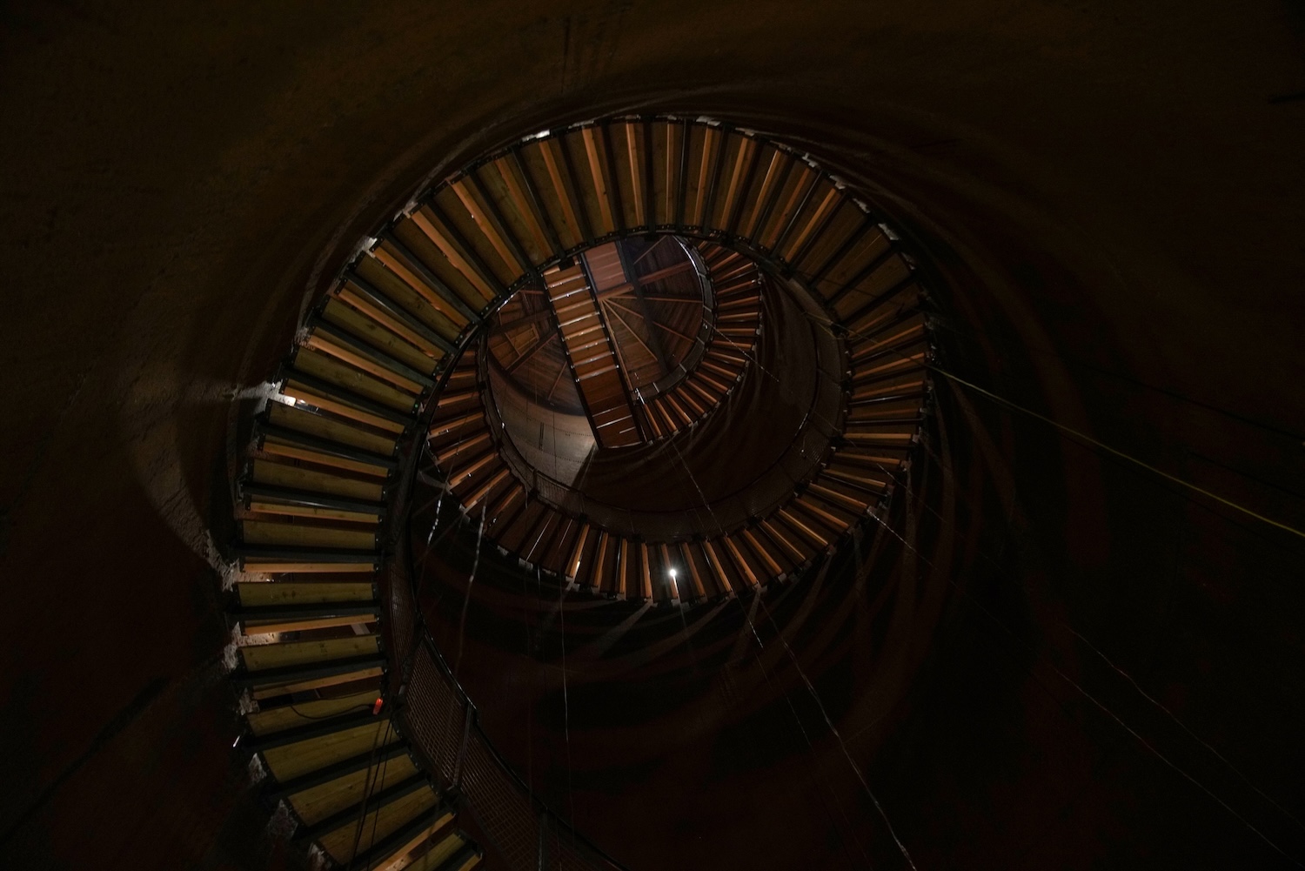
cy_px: 436
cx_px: 652
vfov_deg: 38.9
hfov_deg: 55.8
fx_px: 1233
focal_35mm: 34
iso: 1250
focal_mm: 34
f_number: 3.2
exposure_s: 1/50
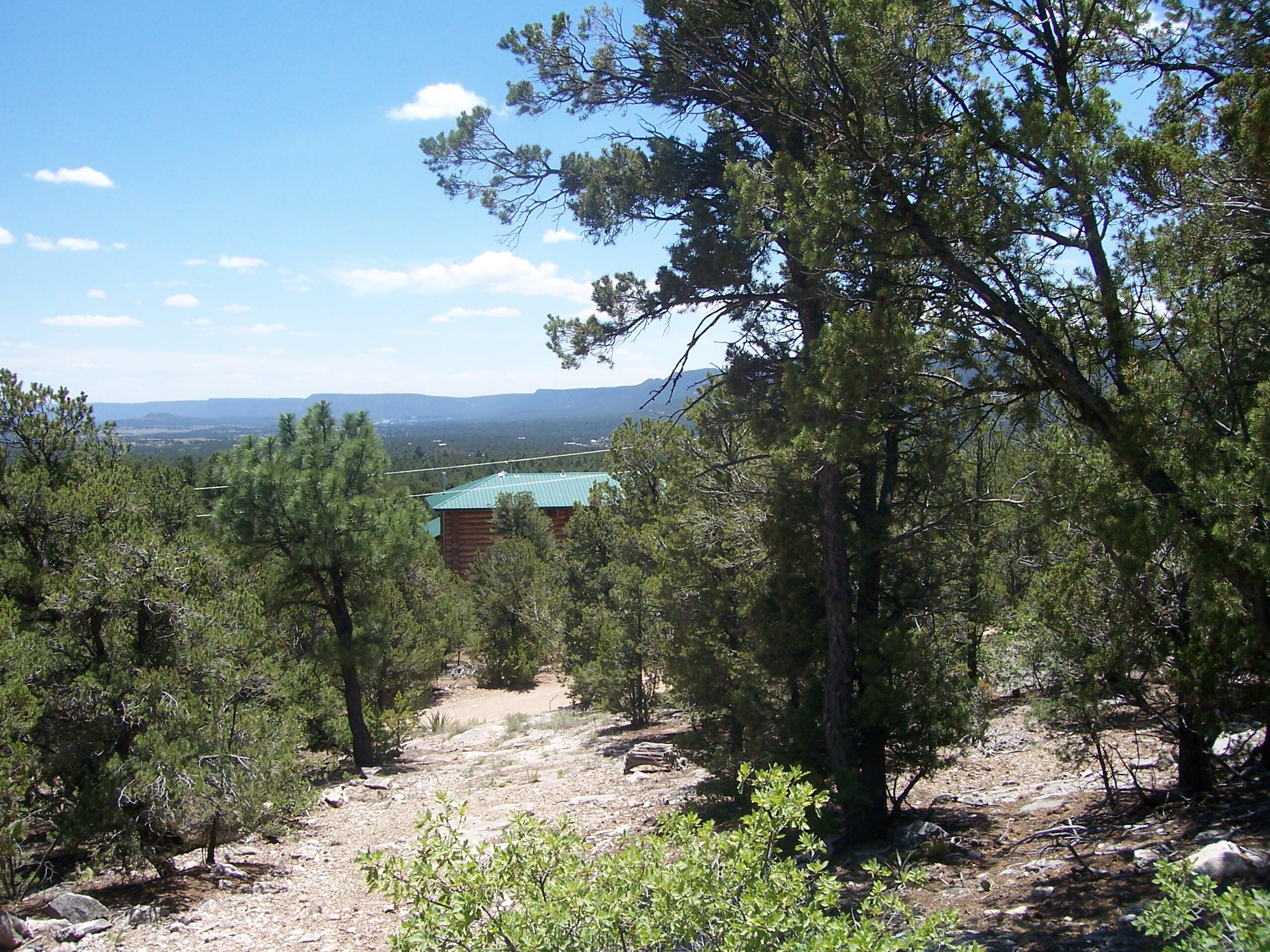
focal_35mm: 34
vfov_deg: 41.8
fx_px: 1247
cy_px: 476
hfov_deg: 54.0
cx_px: 635
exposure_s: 1/350
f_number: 5.6
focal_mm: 5.6
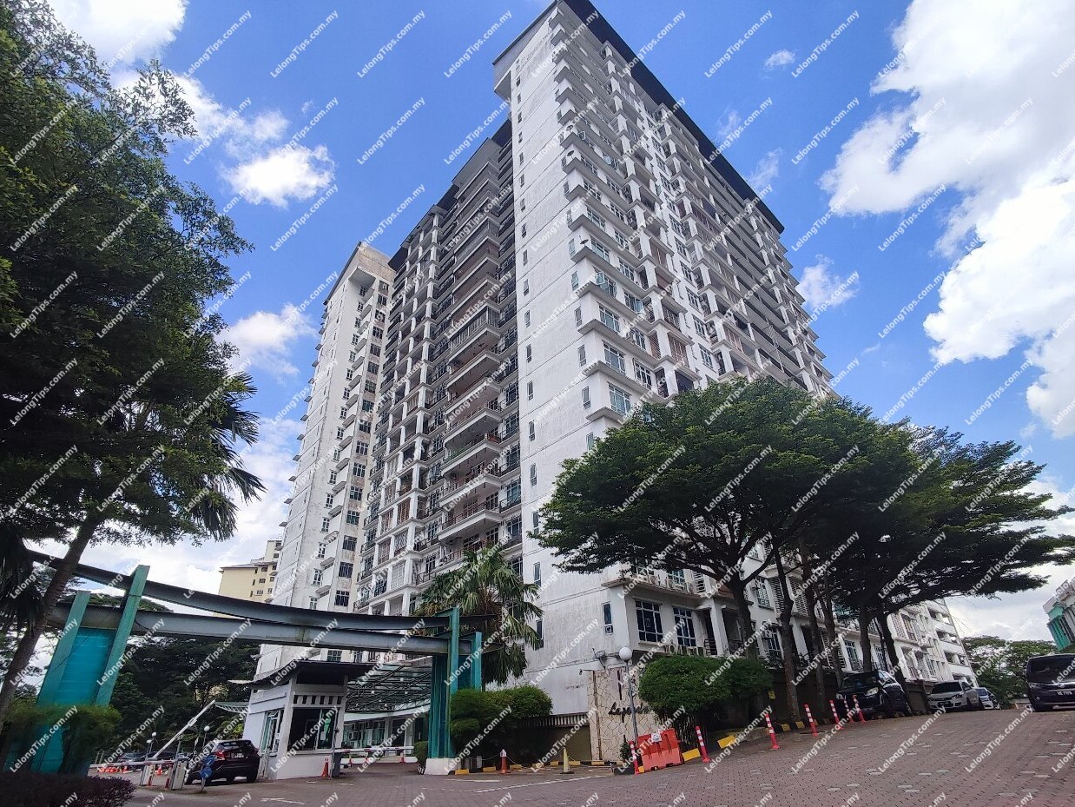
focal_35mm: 16
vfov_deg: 78.1
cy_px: 404
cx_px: 538
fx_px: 497
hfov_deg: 94.5
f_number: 2.2
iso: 50
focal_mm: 1.65
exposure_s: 1/1226
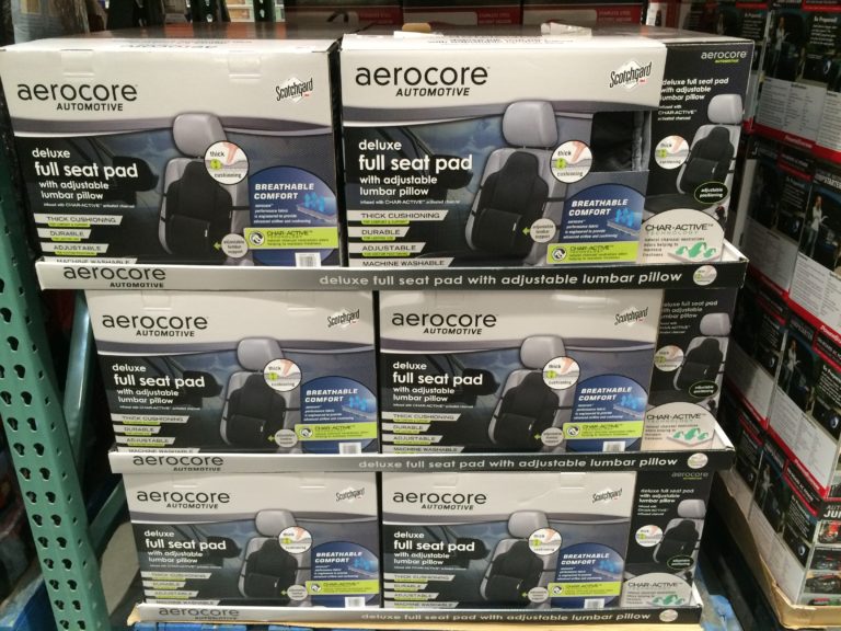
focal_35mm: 29
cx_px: 420
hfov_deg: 61.7
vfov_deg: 48.2
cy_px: 316
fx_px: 705
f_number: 2.2
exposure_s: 1/30
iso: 200
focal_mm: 4.15
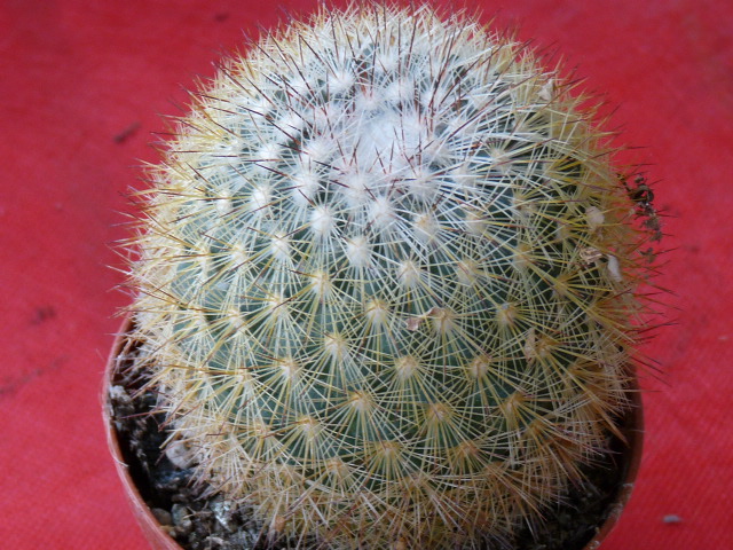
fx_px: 3388
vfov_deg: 9.3
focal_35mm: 160
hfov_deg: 12.3
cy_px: 275
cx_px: 366
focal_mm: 16.1
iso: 100
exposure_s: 1/40
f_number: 3.4
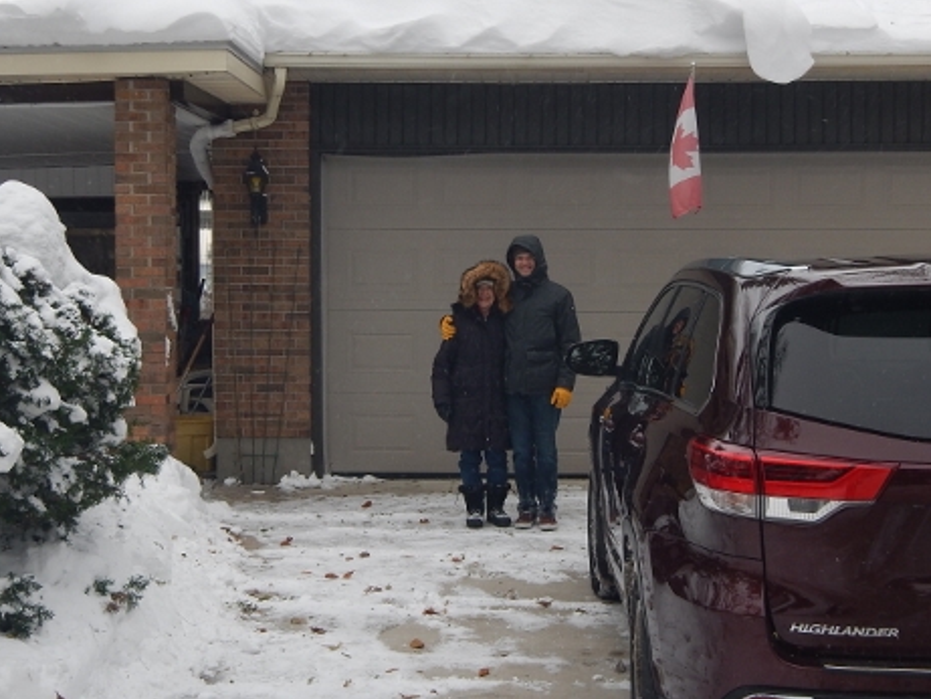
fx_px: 1507
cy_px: 301
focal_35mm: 56
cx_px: 483
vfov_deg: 26.1
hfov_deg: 34.3
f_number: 4
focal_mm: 7.7
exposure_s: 1/200
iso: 125
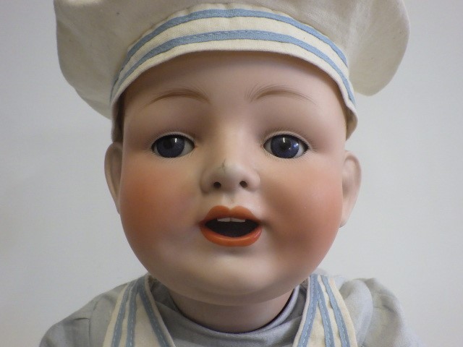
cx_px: 232
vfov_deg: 49.7
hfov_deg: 63.4
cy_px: 174
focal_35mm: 28
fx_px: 375
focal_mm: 5
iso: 500
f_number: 3.5
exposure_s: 1/45
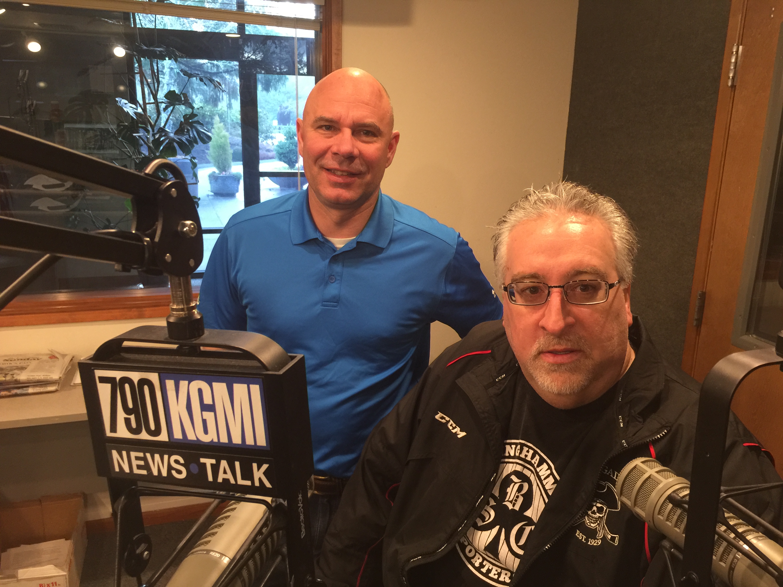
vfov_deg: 48.2
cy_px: 294
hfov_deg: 61.7
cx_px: 392
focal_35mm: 29
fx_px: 656
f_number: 2.2
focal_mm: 4.15
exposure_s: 1/15
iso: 80
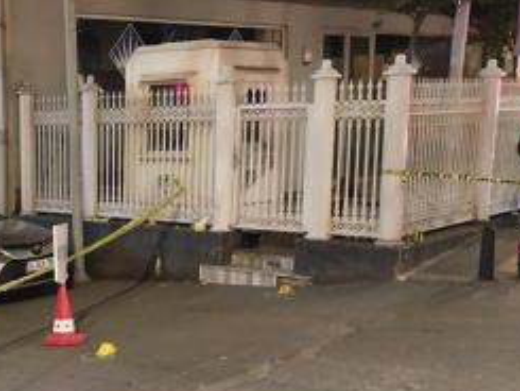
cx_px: 8
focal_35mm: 58
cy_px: 314
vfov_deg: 24.8
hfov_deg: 31.0
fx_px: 872
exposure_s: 1/25
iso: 640
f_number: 1.8
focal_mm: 4
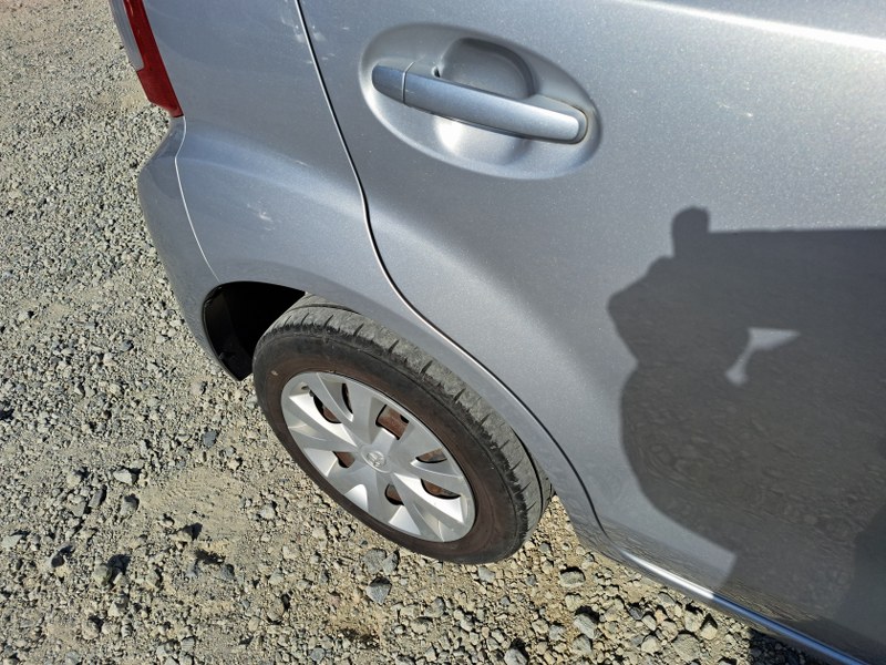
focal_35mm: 24
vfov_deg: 56.8
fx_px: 614
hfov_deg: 71.6
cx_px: 443
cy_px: 332
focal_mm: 5.23
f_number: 1.8
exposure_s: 1/2137
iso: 50
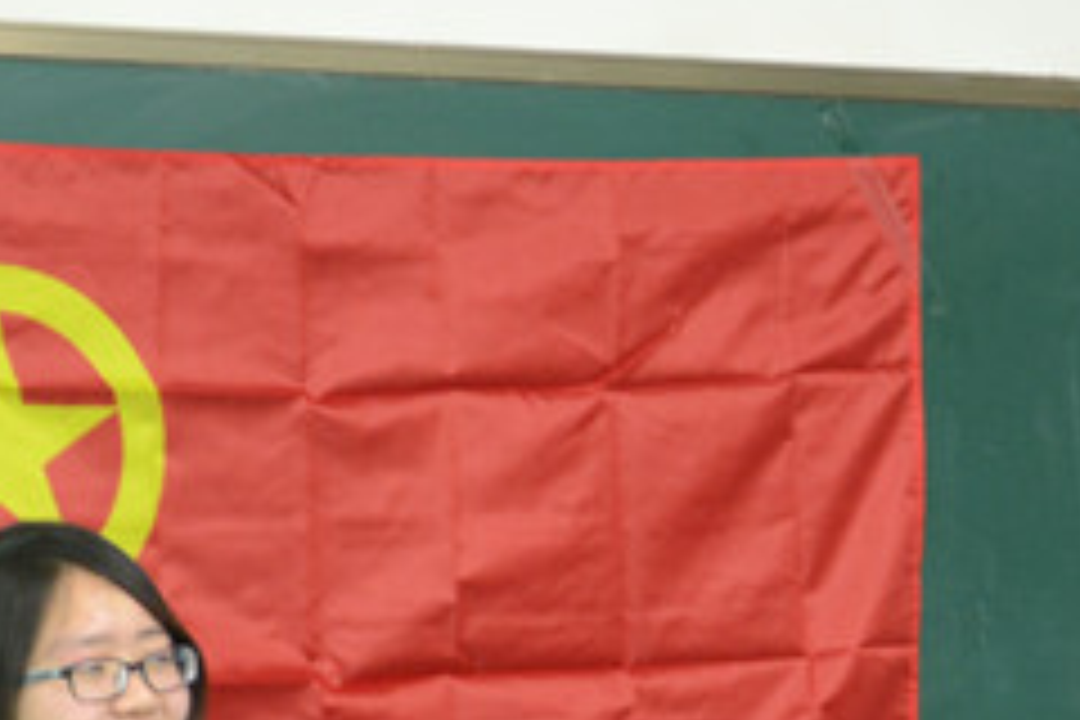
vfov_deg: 6.8
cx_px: 549
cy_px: 590
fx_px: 6030
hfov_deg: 10.2
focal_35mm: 201
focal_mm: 46
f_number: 5.3
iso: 800
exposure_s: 1/13
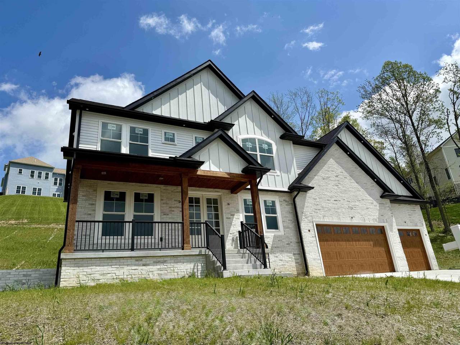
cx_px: 230
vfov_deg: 56.8
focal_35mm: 24
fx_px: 319
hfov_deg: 71.6
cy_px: 172
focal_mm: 6.76
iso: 80
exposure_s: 1/7353
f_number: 1.78
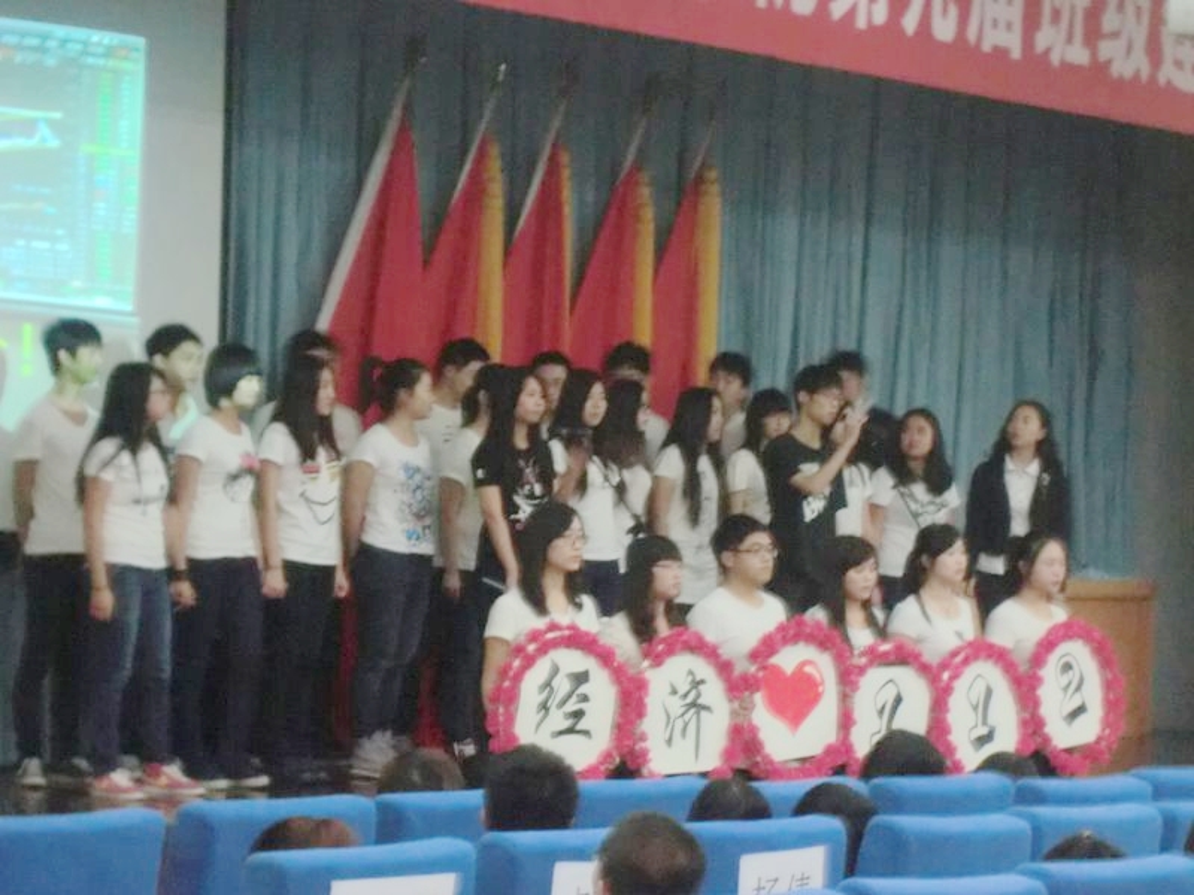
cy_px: 448
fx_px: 3863
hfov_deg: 17.6
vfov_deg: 13.2
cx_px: 597
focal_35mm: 112
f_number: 5.7
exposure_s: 1/8
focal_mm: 20.21
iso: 800
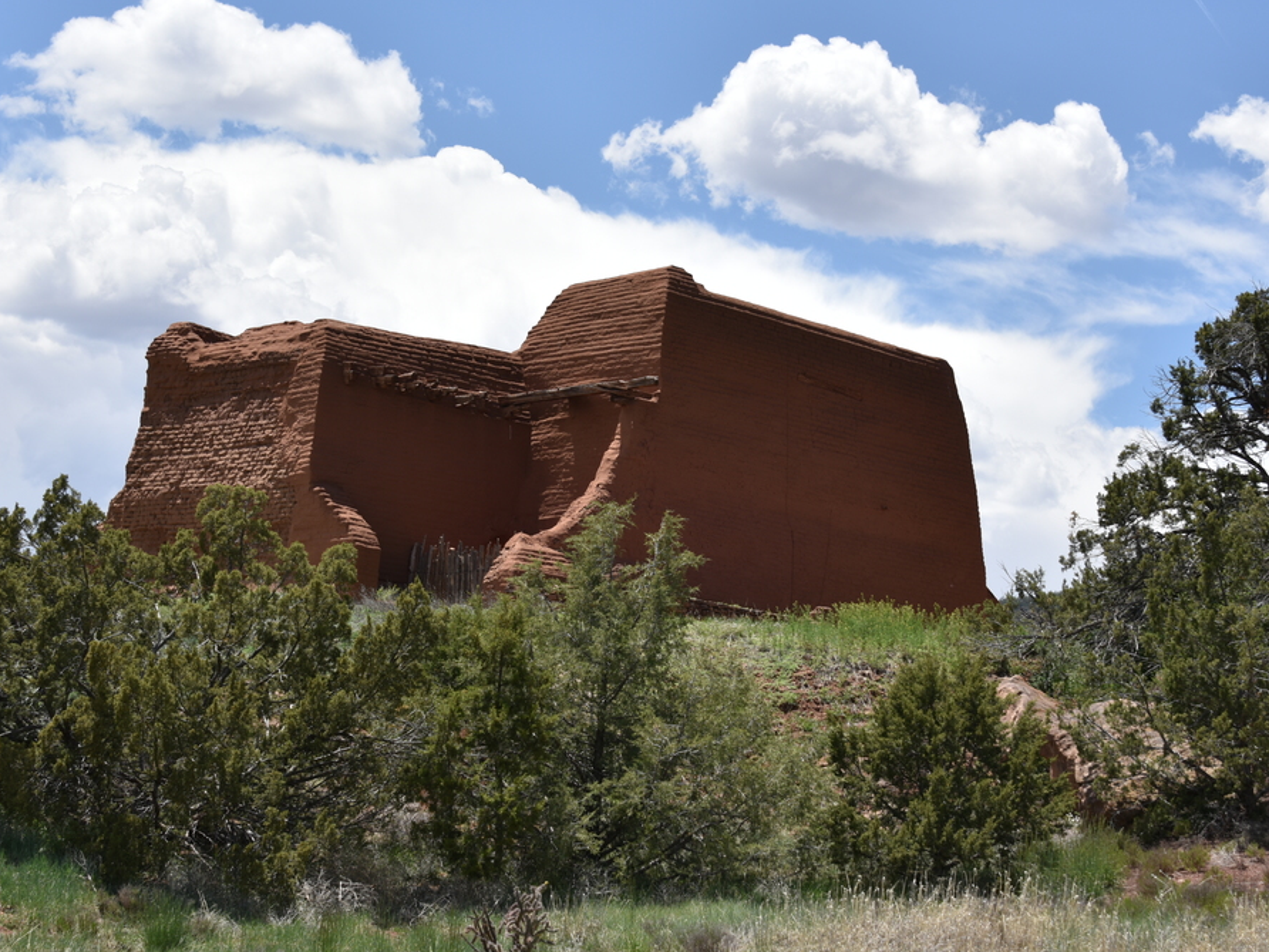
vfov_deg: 18.4
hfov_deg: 24.4
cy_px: 538
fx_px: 2933
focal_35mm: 80
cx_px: 644
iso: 100
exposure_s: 1/320
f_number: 9
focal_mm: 58
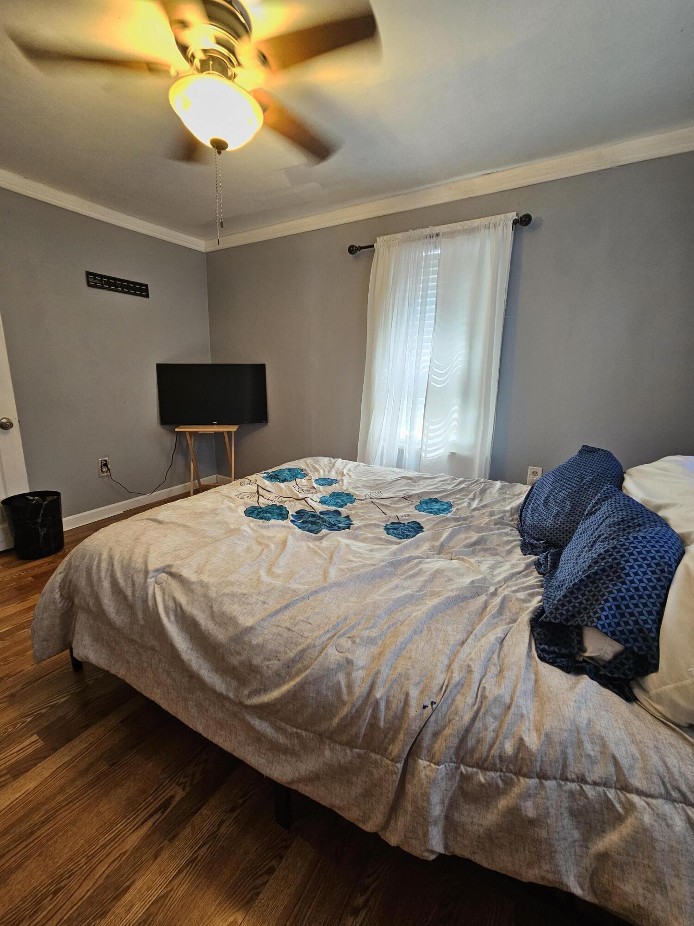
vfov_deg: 106.2
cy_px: 463
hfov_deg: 89.9
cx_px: 347
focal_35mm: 13
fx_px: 348
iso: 160
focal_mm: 2.2
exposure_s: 1/60
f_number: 2.2
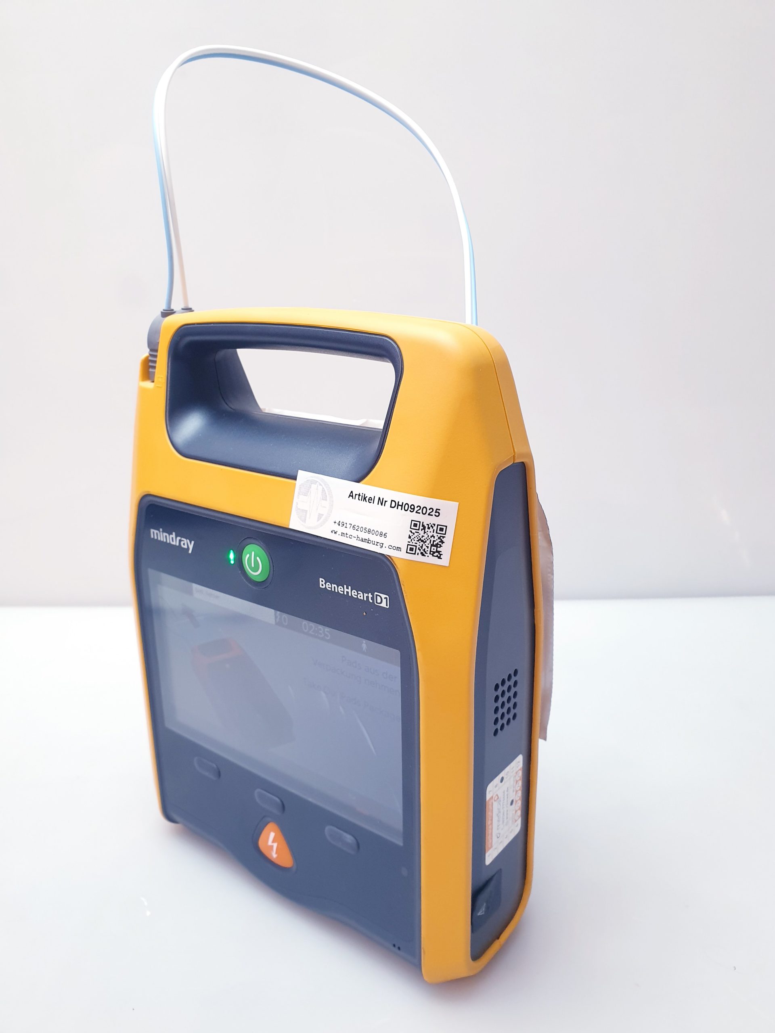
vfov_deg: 67.3
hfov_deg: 53.1
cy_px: 516
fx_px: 776
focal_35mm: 26
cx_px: 388
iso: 160
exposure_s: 1/50
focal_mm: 4.3
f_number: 2.4
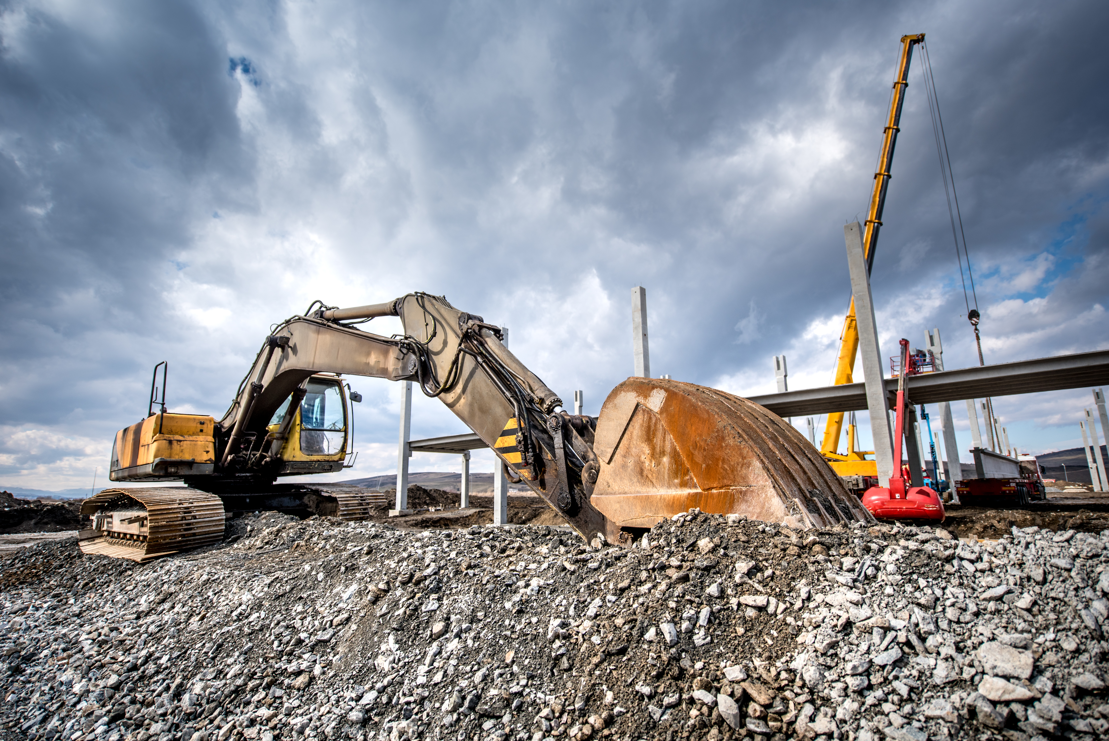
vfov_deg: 67.4
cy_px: 370
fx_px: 555
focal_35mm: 18
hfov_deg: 90.0
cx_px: 554
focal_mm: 18
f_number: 2.8
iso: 100
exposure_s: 1/3200
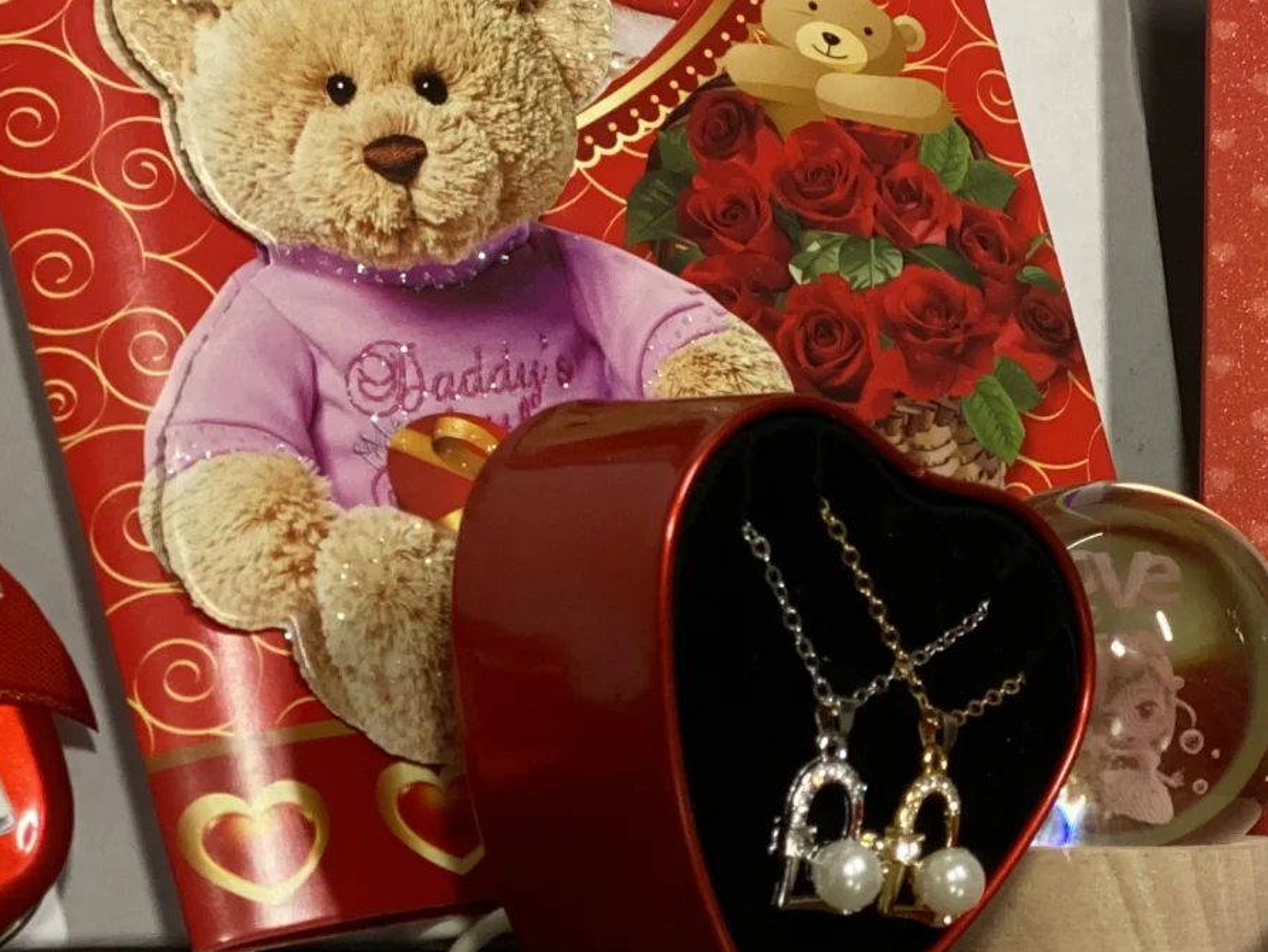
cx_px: 1106
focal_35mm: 149
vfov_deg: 10.0
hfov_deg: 13.2
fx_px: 5459
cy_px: 431
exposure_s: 1/100
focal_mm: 6
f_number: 2
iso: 100
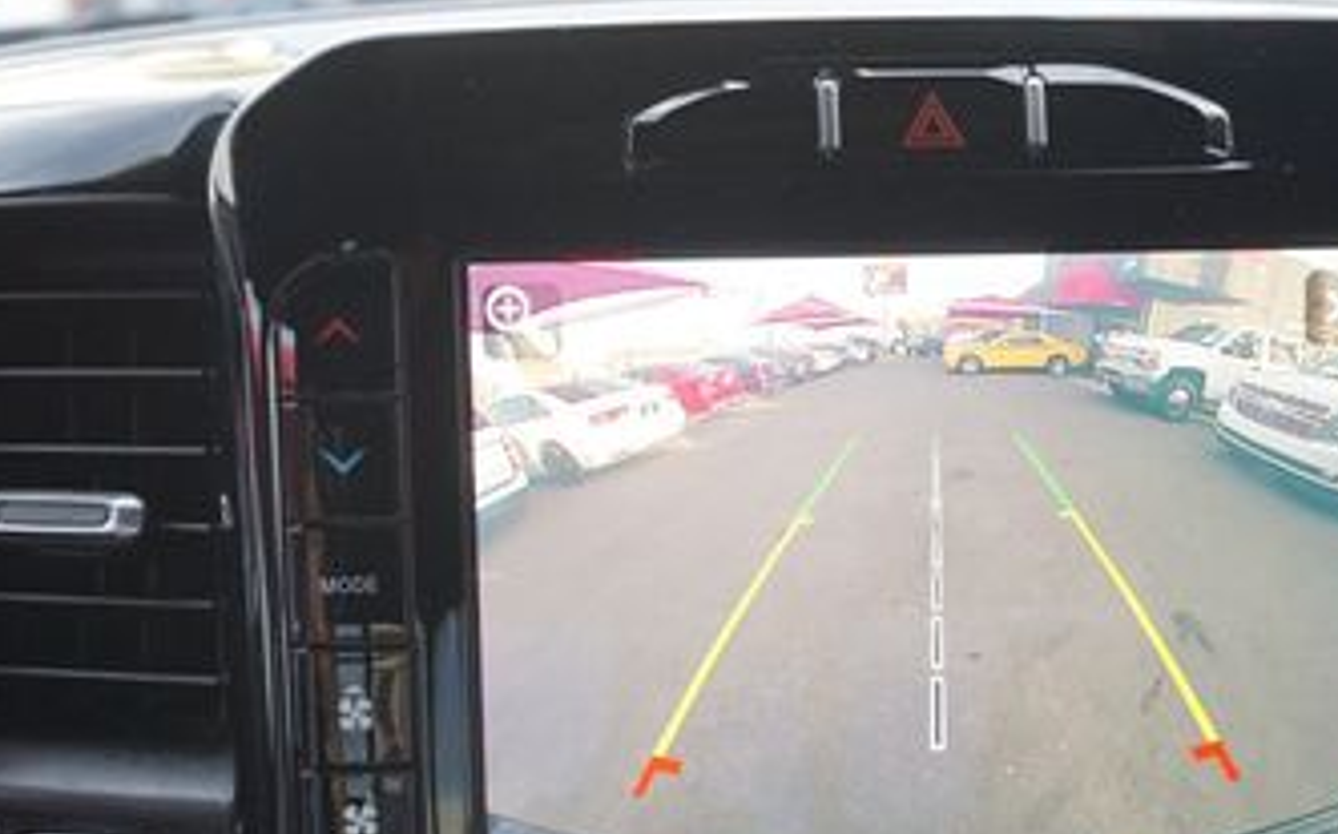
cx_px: 685
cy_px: 834
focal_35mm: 59
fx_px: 2150
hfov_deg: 34.6
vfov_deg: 21.2
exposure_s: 1/60
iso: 320
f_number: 4
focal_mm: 20
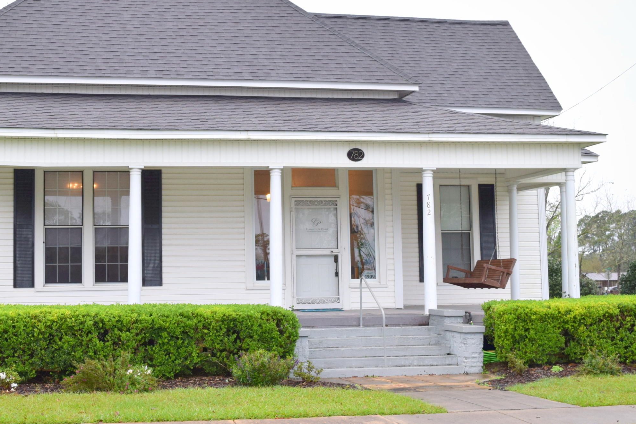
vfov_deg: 23.9
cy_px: 195
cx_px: 237
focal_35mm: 57
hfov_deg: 35.0
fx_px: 1003
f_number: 8
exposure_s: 1/250
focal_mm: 25
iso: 400
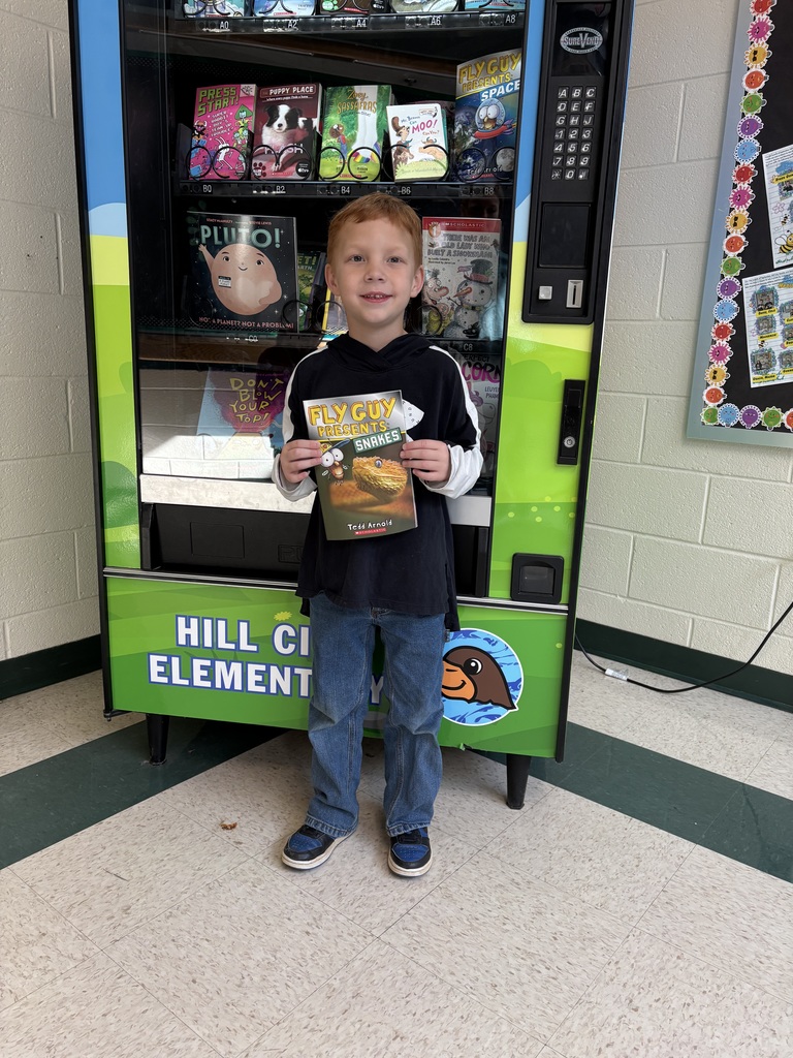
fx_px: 794
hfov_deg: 53.1
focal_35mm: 26
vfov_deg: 67.3
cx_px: 396
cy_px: 529
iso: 100
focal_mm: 5.96
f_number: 1.6
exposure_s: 1/120
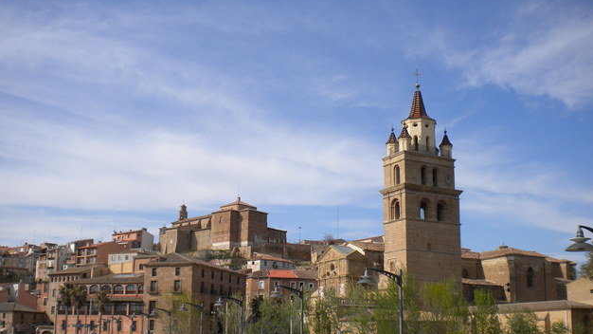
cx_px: 302
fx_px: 613
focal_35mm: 39
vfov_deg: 30.3
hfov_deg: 51.6
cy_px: 214
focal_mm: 6.3
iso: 80
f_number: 4.6
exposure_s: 1/886
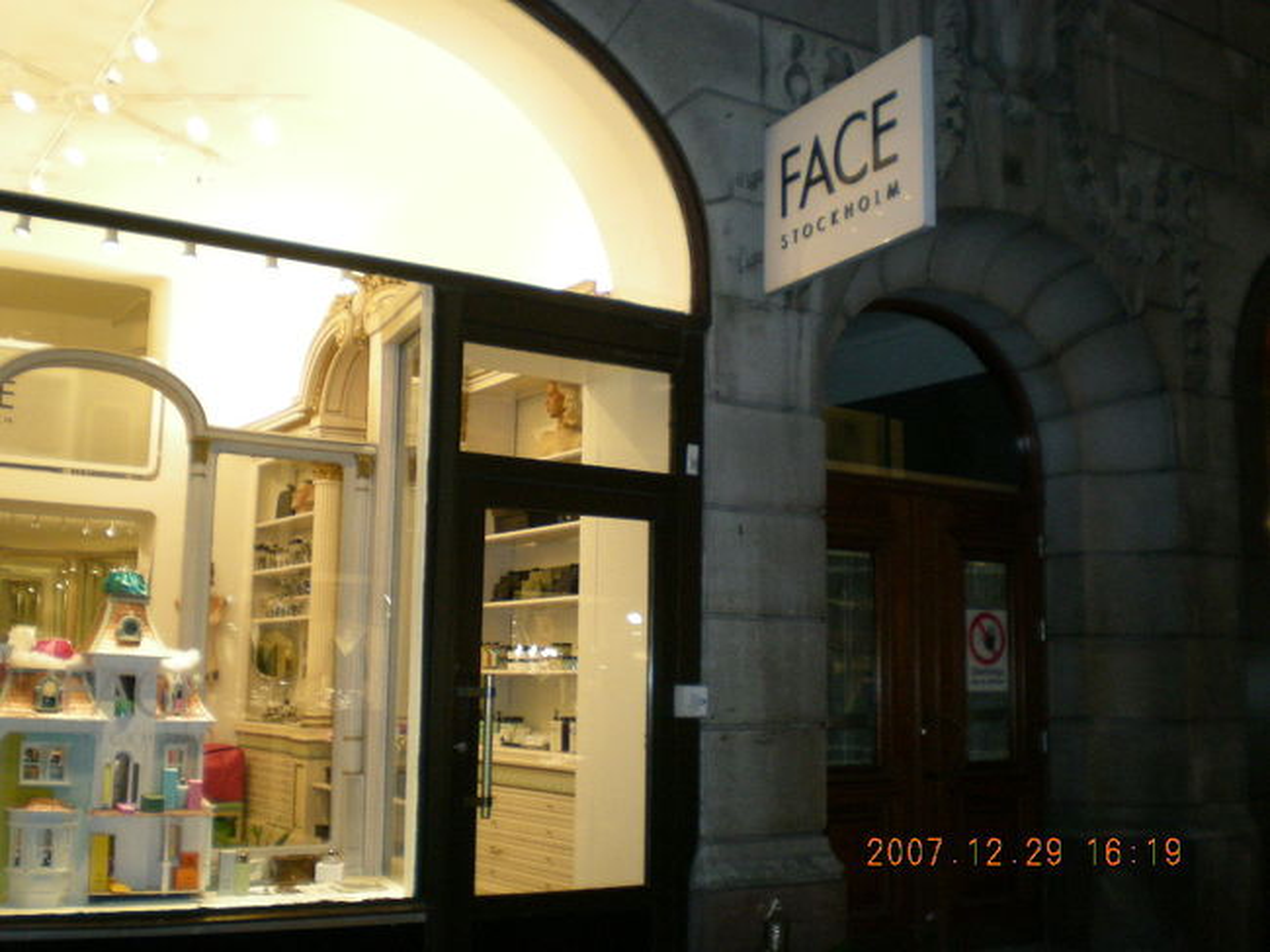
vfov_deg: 37.7
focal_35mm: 38
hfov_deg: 49.0
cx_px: 635
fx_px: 1394
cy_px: 476
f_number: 3.1
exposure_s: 1/35.2
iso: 201
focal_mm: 6.3
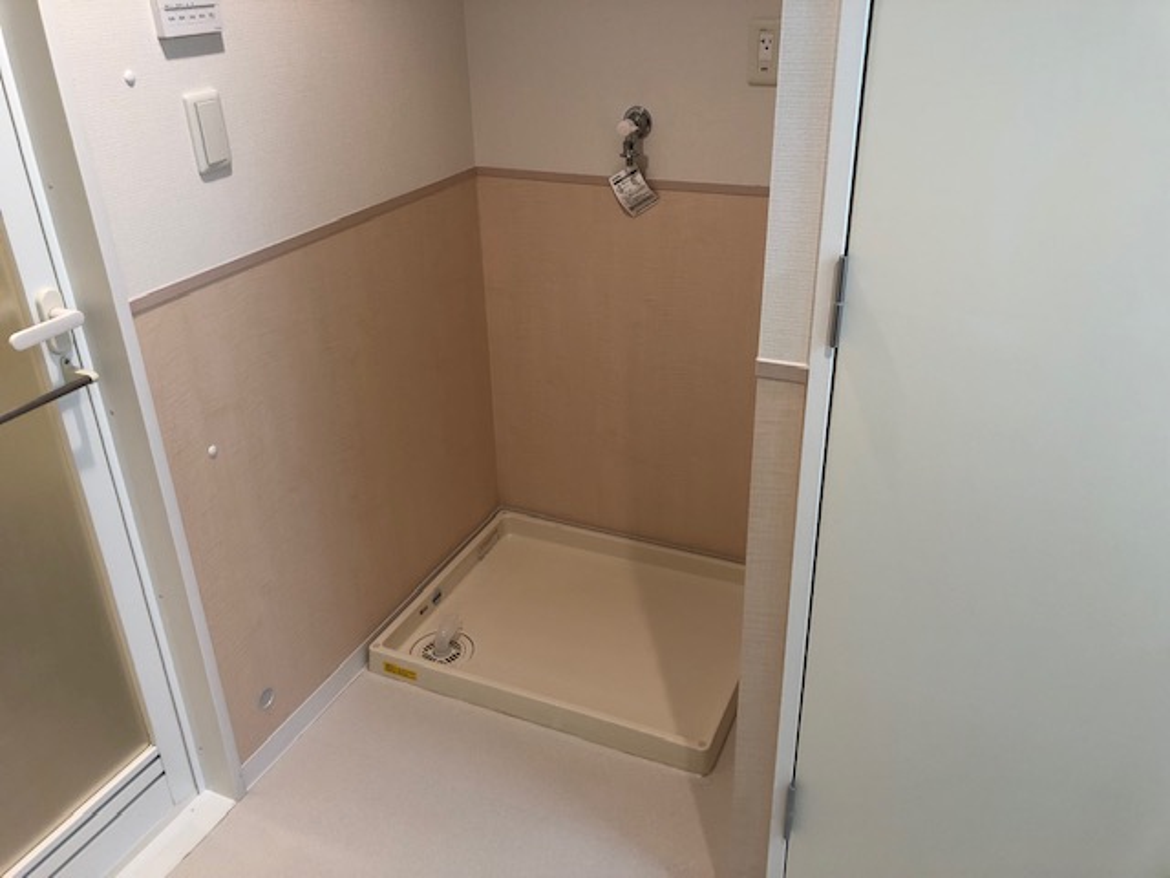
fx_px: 946
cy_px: 439
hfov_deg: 63.4
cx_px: 585
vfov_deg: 49.7
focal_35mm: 28
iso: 40
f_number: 1.8
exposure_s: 1/20
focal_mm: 3.99
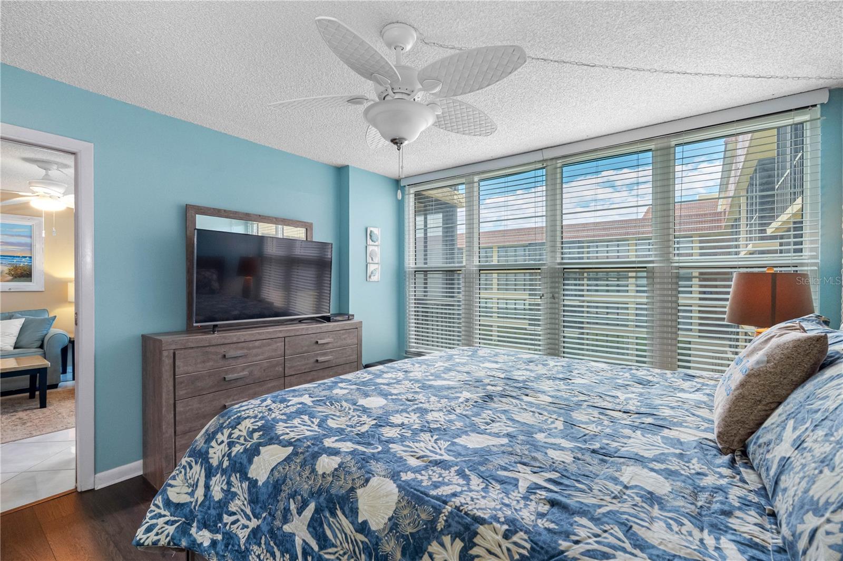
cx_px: 422
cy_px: 280
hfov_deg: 96.7
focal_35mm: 16
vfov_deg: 73.7
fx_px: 375
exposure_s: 1/6
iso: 1600
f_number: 11
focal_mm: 16
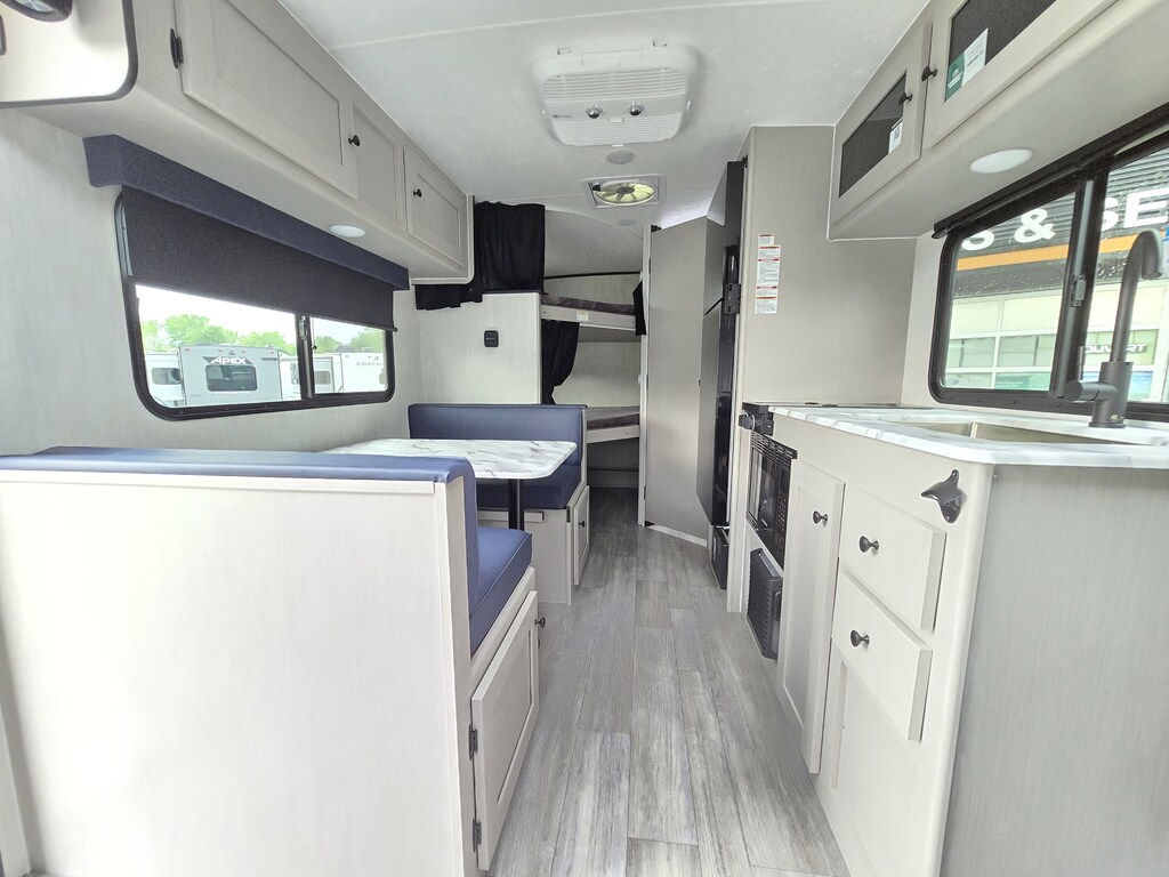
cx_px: 584
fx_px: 439
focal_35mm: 13
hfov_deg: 106.2
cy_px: 438
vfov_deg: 89.9
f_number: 2.2
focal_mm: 2.2
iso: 640
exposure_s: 1/60
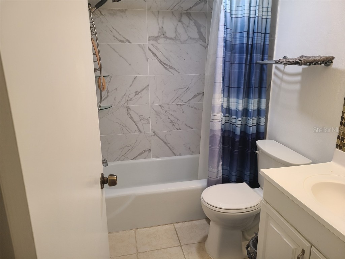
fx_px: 259
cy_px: 130
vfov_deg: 53.1
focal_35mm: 26
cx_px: 172
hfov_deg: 67.3
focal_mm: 5.4
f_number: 1.8
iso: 64
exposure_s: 1/60
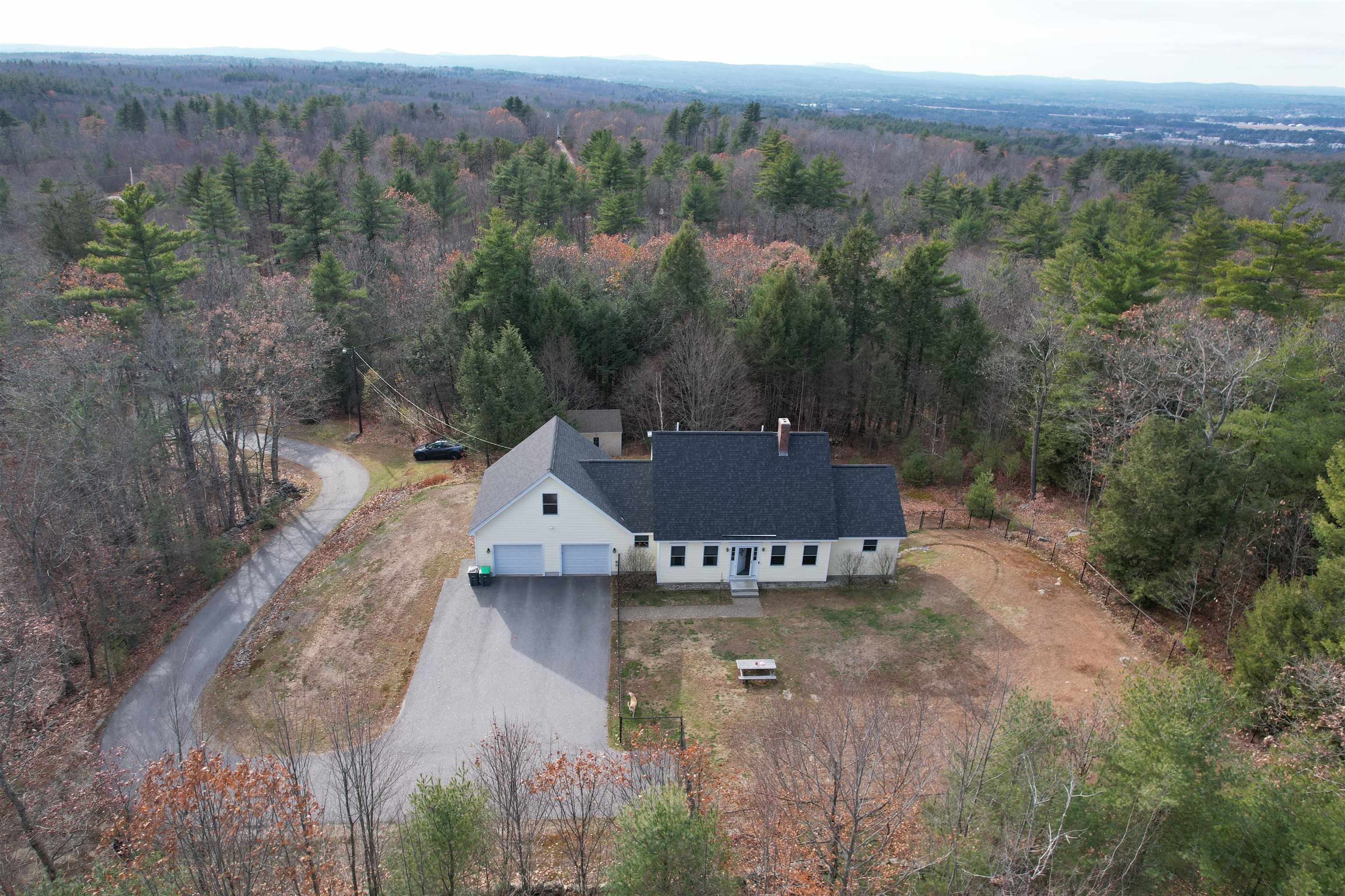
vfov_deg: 57.2
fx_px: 822
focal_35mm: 22
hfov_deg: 78.6
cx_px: 672
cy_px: 448
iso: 200
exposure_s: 1/725
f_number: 2.8
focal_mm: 8.38
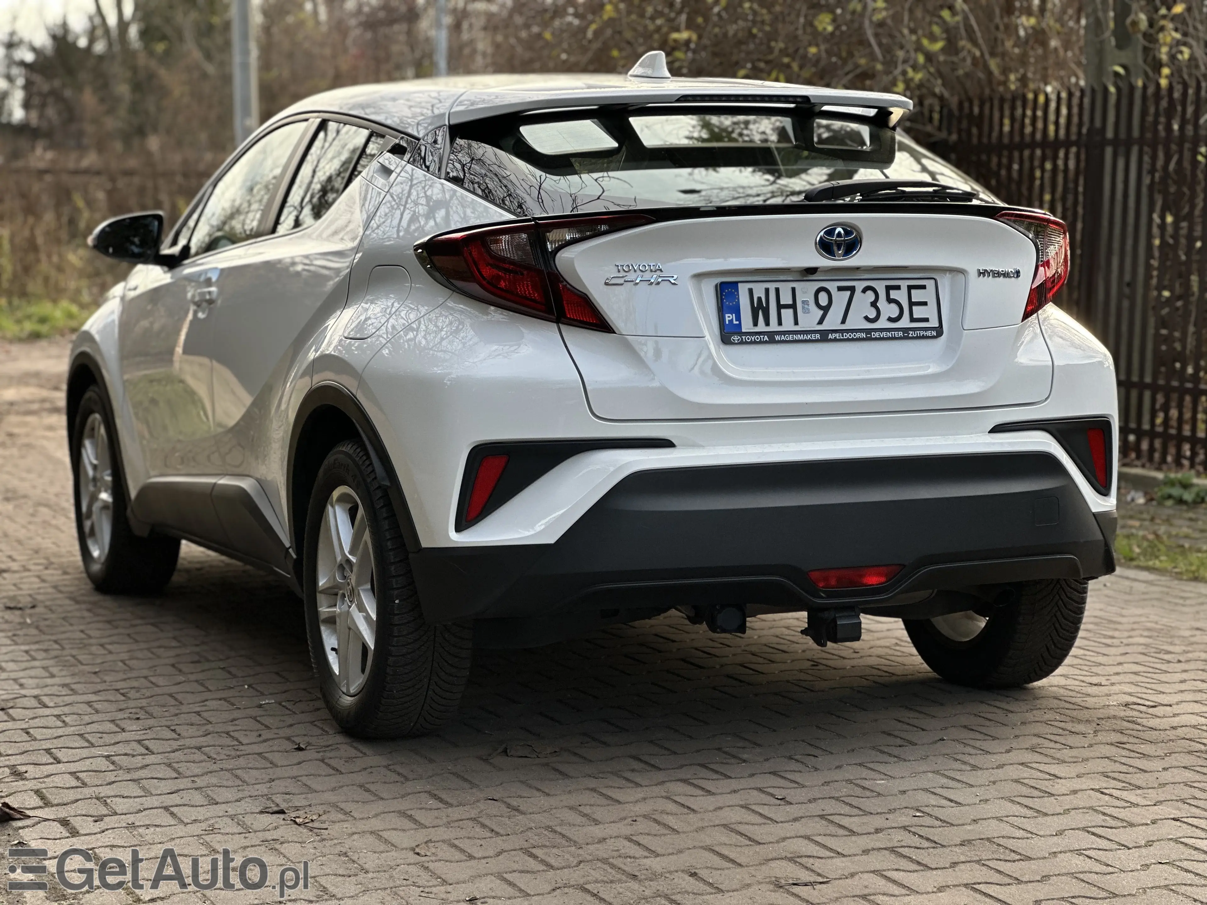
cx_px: 604
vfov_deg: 19.1
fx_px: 2685
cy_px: 452
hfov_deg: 25.3
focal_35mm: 77
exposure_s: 1/121
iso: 32
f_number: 2.8
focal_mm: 9
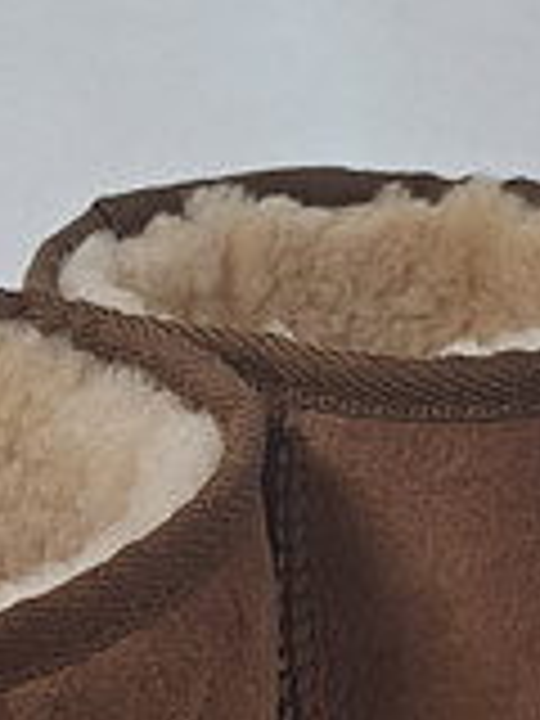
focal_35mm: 117
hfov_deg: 12.7
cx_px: 313
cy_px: 1238
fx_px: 2434
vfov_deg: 14.9
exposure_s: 1/50
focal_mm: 4.65
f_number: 1.8
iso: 100
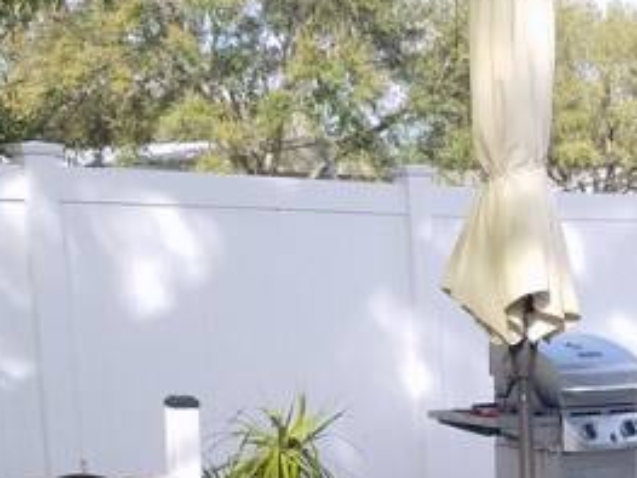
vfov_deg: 17.0
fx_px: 1545
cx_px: 705
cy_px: 523
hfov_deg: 22.0
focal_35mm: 84
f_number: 1.7
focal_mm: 4.2
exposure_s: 1/1080
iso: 50
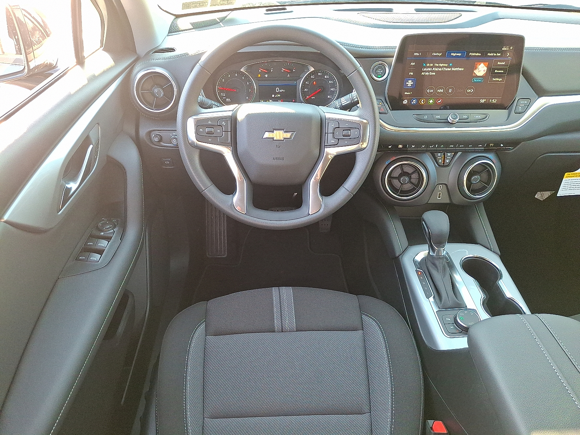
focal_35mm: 25
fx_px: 419
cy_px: 218
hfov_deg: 69.4
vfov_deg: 54.9
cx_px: 290
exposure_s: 1/120
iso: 92
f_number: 1.8
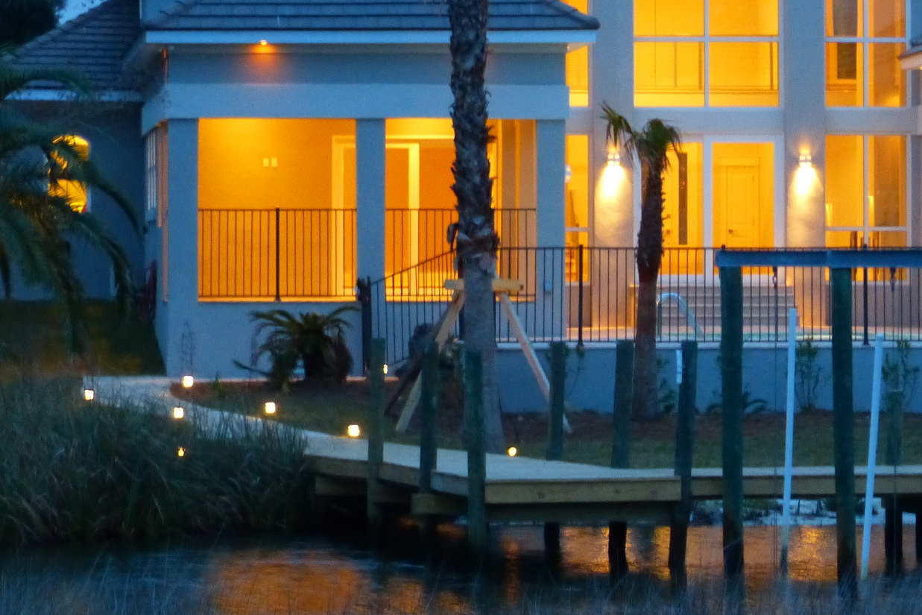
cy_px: 119
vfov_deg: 6.0
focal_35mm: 229
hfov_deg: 9.0
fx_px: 5865
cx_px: 704
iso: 500
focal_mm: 21.8
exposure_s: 1/8
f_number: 2.8
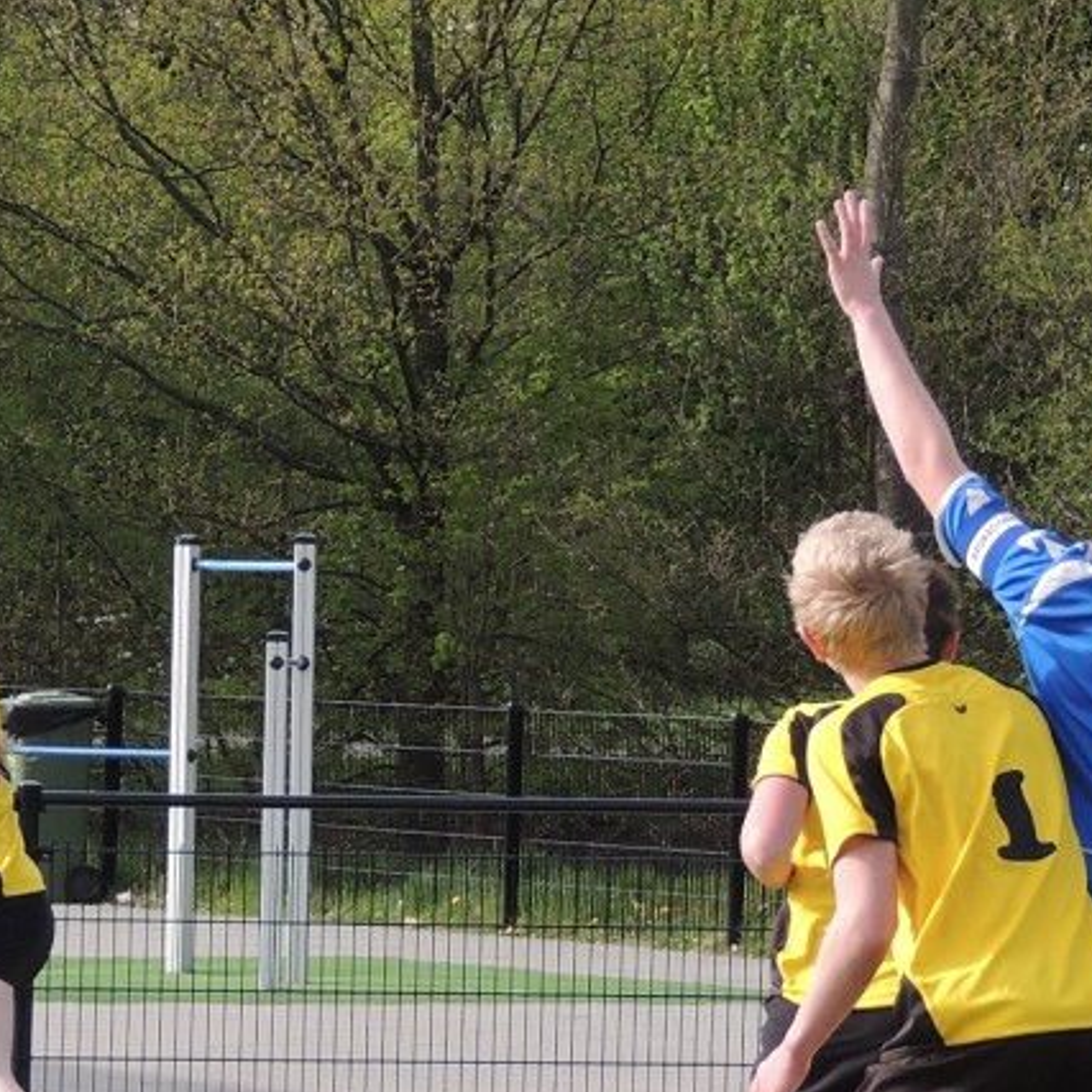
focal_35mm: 360
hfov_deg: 4.9
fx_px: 12849
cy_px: 616
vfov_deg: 4.9
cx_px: 210
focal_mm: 25.8
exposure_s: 1/500
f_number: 4.4
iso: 180
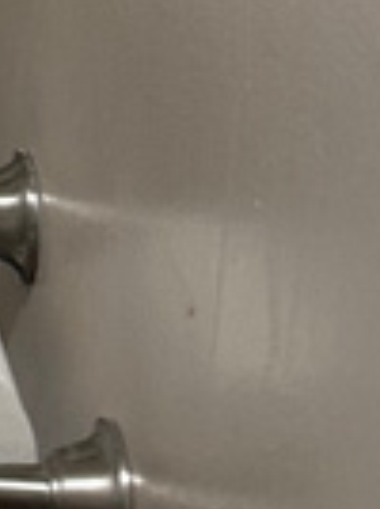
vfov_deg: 12.0
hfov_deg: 9.3
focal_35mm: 138
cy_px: -653
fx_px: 2026
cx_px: -597
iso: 200
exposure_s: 1/60
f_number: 1.78
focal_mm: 6.86
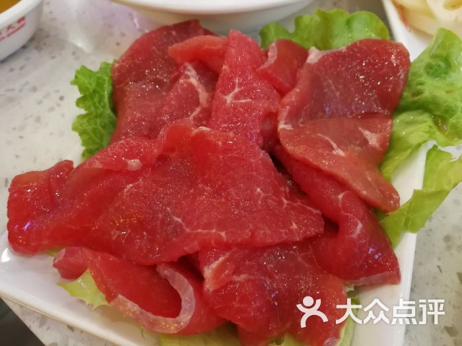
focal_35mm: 27
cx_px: 231
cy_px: 173
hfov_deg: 65.3
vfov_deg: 51.4
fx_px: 360
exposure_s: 1/25
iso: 400
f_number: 2.2
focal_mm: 3.95
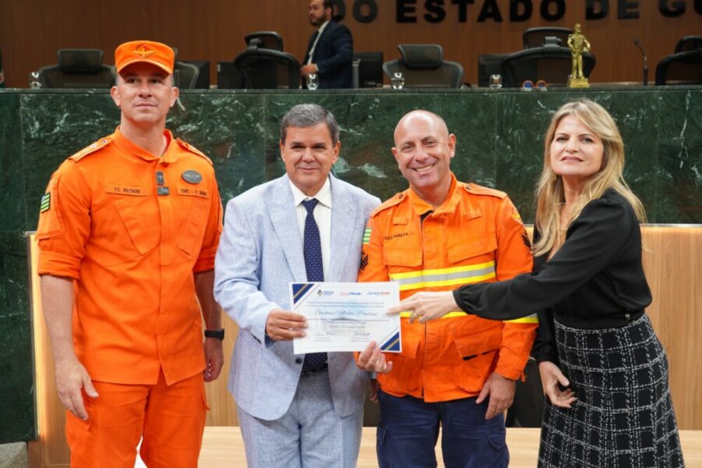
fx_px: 897
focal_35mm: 46
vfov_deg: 29.2
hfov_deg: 42.7
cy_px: 234
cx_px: 351
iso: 1600
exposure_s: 1/200
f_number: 5
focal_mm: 46
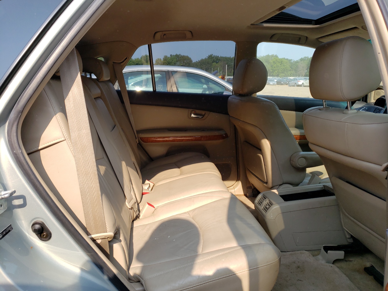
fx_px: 291
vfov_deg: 53.1
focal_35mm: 26
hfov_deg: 67.3
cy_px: 146
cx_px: 194
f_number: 1.5
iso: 50
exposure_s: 1/1000
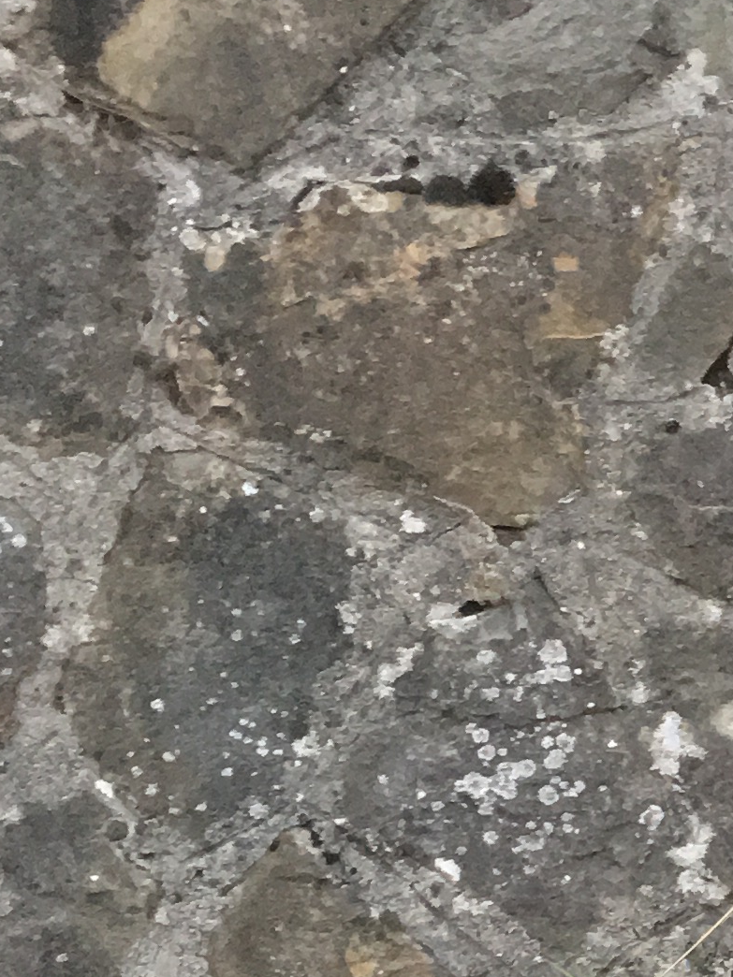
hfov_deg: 12.1
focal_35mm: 112
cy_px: 854
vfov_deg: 17.3
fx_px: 3162
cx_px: 1346
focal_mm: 4.15
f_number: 2.2
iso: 200
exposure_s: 1/20
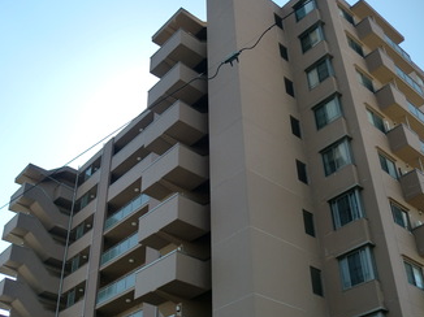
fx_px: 526
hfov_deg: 43.8
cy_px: 173
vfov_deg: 33.5
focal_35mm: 43
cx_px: 190
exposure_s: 1/800
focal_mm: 6.3
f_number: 3.1
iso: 64
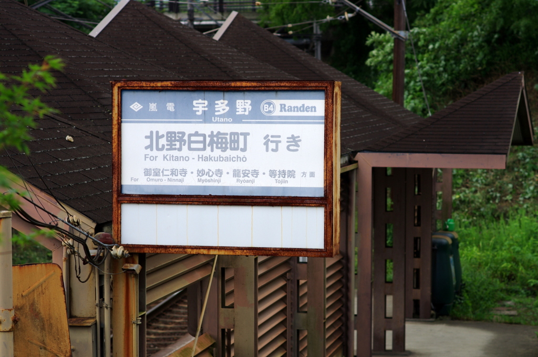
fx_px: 1566
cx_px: 269
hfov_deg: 19.5
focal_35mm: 105
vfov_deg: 13.0
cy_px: 178
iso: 100
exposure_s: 1/400
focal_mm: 70
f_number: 4
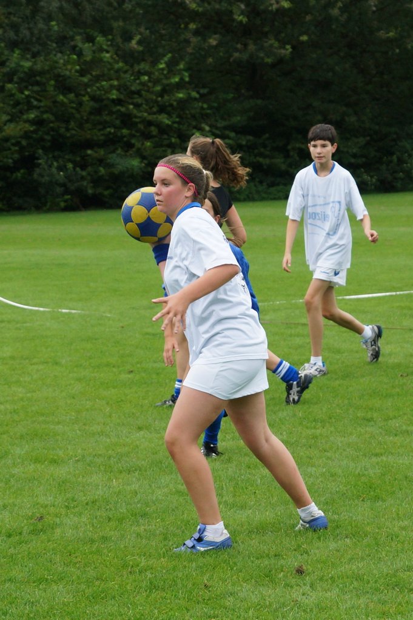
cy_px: 310
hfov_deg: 18.2
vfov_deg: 27.0
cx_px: 206
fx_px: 1293
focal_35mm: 75
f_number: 4
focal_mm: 50
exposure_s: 1/400
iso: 320
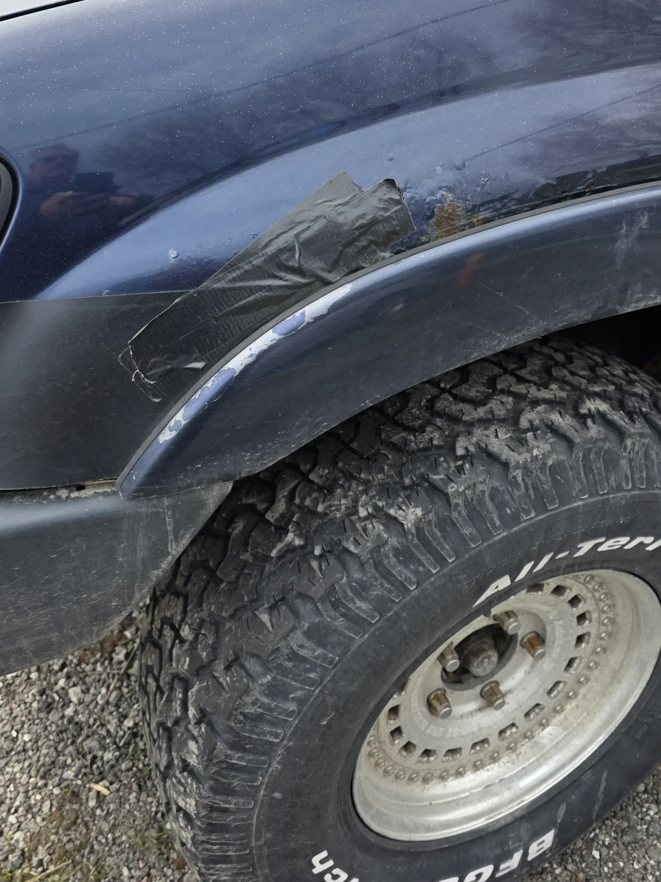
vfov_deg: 53.2
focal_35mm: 34
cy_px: 319
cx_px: 370
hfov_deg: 41.7
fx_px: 866
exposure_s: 1/359
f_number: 1.7
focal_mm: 6.3
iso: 25
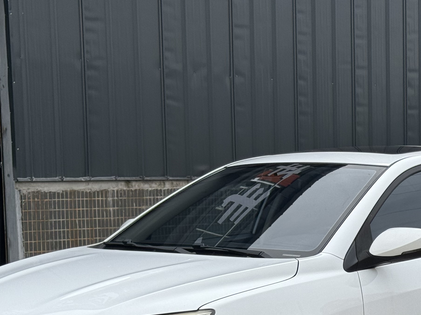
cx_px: 283
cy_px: 302
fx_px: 1301
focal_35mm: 107
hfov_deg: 18.3
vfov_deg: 13.7
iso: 64
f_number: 1.78
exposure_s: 1/1027
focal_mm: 6.86
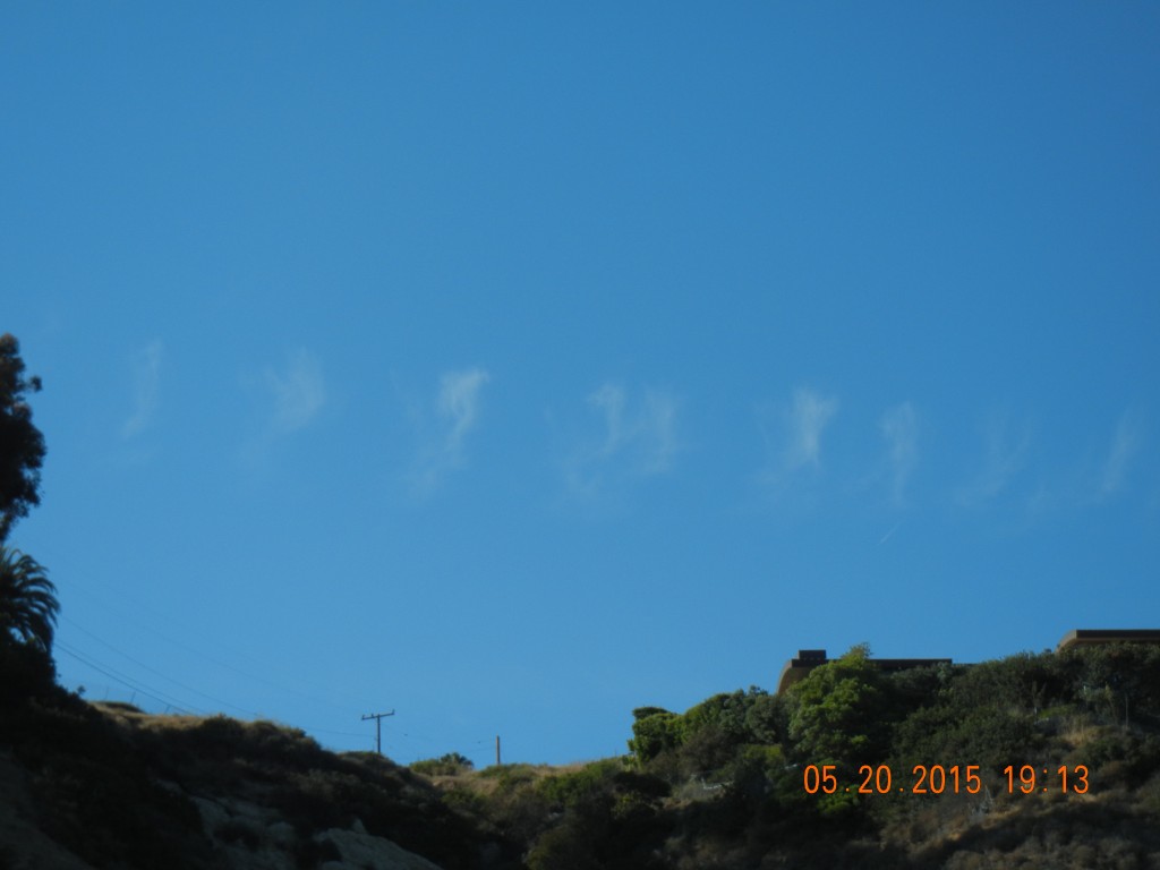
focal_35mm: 89
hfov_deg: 22.0
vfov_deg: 16.6
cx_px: 580
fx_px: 2982
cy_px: 435
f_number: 8.8
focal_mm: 16
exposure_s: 1/388
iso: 160
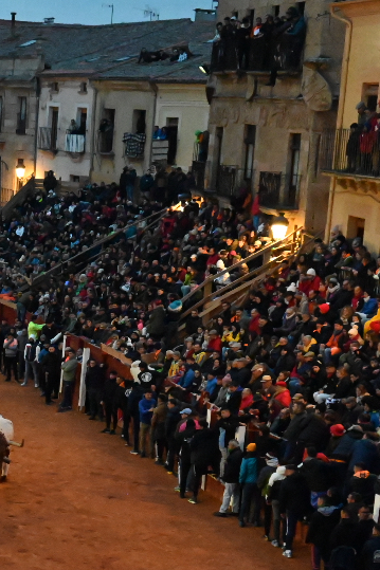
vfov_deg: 20.1
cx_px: -192
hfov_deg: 12.8
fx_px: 1600
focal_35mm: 101
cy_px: 413
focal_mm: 34
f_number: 6.3
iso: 12800
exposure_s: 1/400
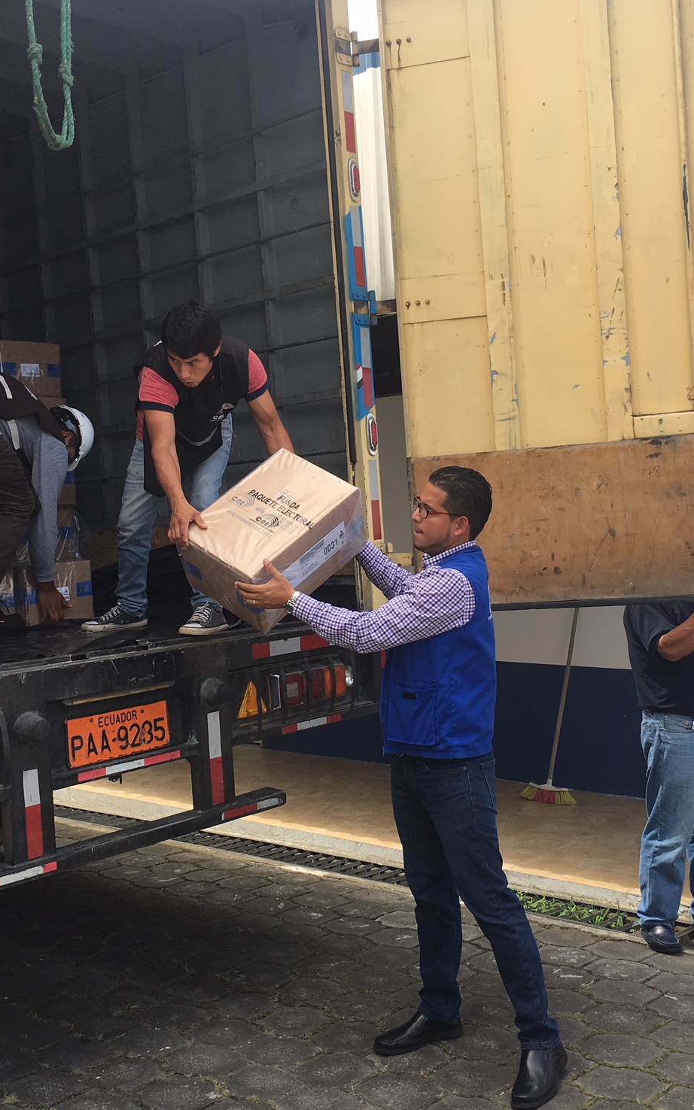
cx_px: 344
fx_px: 1271
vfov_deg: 47.2
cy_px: 542
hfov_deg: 30.5
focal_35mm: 42
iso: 25
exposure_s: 1/680
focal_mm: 4.15
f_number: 2.2
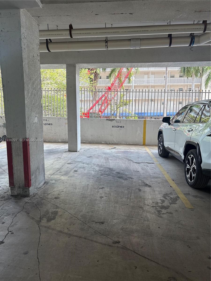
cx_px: 106
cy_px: 140
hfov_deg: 53.1
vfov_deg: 67.3
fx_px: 211
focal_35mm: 26
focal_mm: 5.96
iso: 40
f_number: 1.6
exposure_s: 1/165
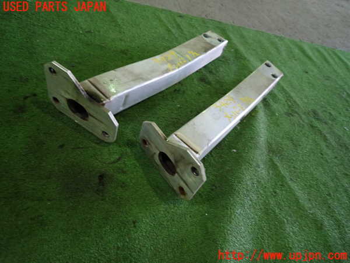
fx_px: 253
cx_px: 175
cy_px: 132
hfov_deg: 69.4
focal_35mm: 25
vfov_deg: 54.9
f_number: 2
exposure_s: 1/30
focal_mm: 4.5
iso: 320
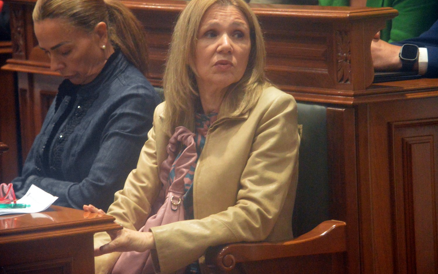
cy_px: 132
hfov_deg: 9.8
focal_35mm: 215
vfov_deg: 6.1
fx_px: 2567
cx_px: 220
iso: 6400
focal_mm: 140
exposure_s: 1/160
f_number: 7.1
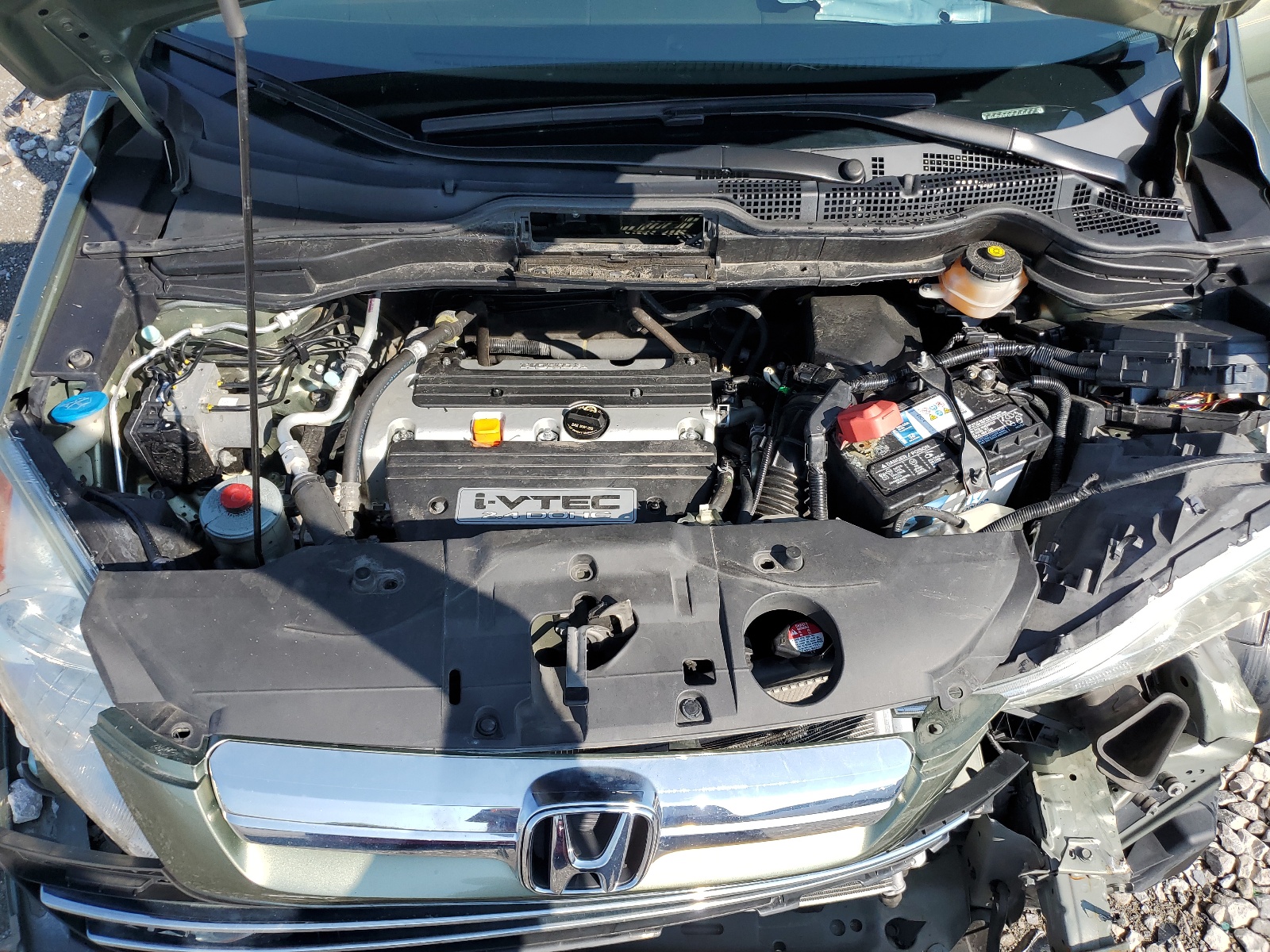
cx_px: 635
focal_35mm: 26
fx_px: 954
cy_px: 476
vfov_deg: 53.1
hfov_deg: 67.3
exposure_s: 1/1667
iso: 50
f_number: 1.5
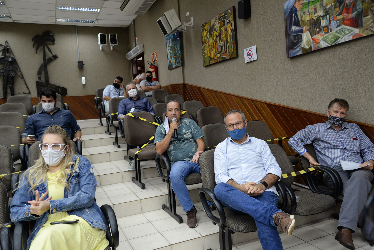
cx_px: 187
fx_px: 322
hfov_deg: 60.3
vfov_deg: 42.4
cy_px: 125
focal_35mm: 31
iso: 1000
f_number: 4.5
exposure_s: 1/80
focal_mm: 31
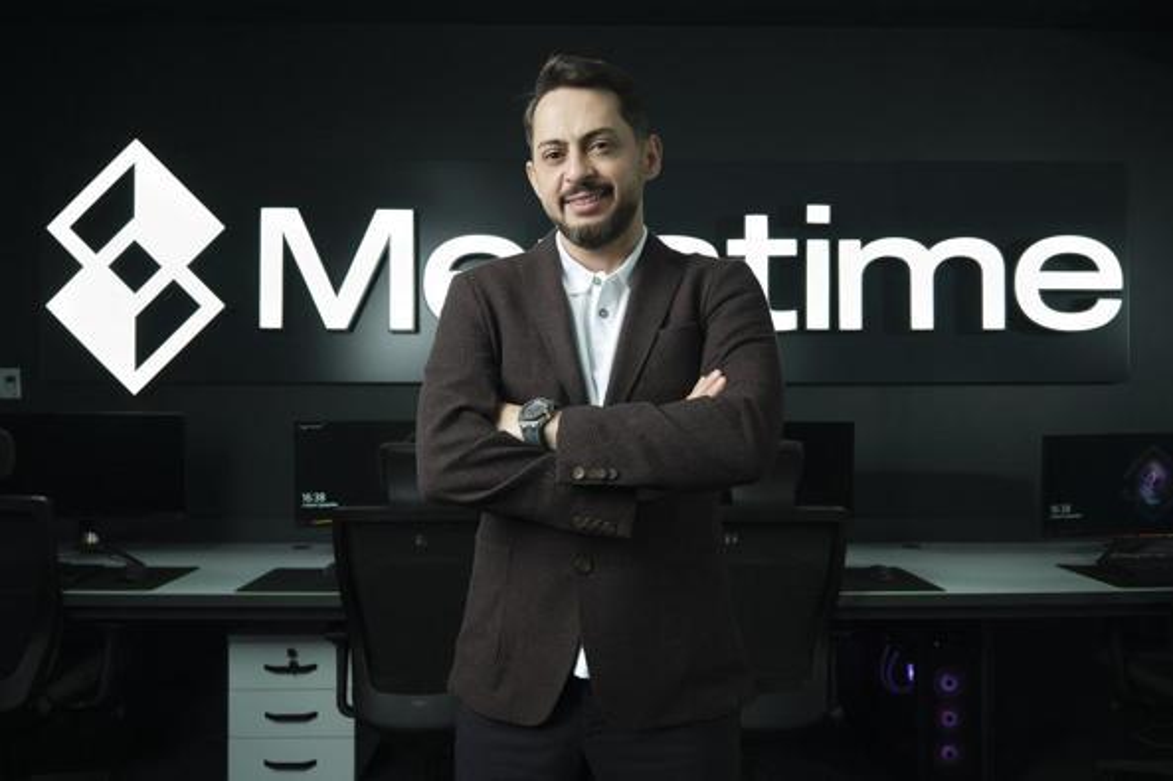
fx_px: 879
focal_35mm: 27
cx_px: 586
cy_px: 390
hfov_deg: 67.4
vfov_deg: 47.9
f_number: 2.8
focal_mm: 18.2
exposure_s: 1/13
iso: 80
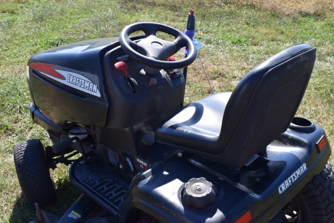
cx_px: 167
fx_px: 362
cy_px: 112
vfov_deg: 34.2
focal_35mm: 39
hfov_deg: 49.5
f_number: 8
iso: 220
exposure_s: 1/250
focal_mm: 26
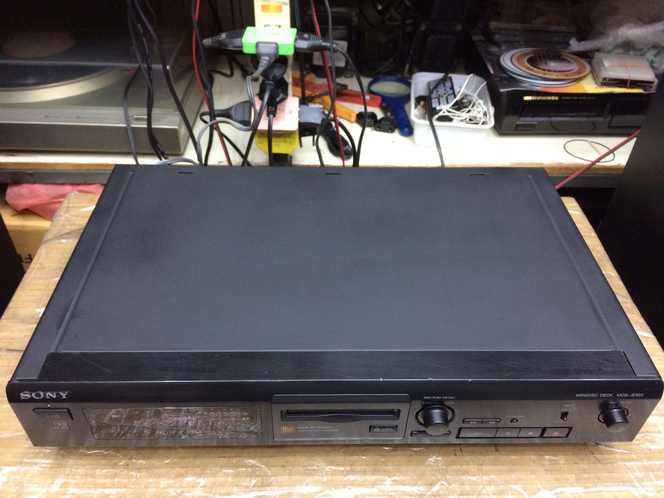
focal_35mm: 29
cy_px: 249
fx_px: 556
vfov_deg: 48.2
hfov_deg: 61.7
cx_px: 332
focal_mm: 4.15
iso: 320
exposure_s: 1/33
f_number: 2.2
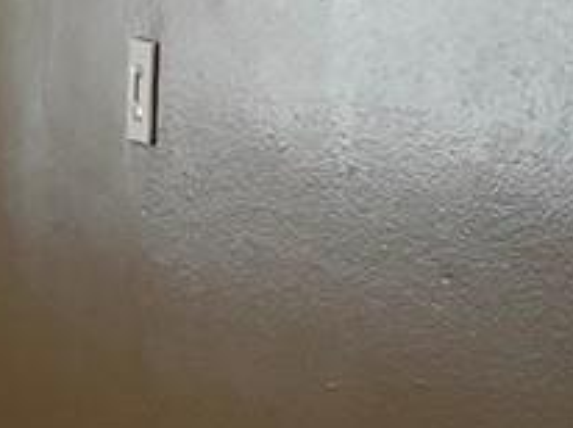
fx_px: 3340
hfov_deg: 8.3
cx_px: -1149
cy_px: 195
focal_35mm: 202
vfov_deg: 7.3
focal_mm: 5.1
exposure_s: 1/120
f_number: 1.6
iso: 100
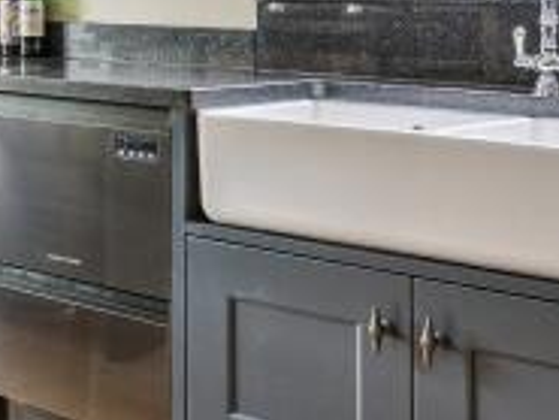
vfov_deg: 16.8
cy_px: -44
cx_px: -215
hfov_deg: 20.5
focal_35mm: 85
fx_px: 1374
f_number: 5.6
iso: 640
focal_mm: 16
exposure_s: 1/5
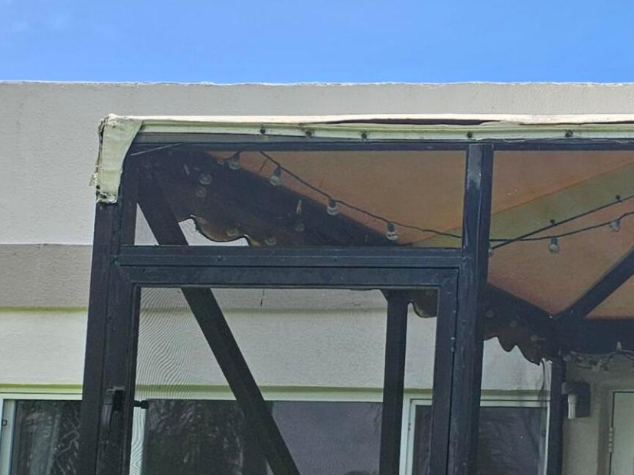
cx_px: 1031
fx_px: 1465
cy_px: 495
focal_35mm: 80
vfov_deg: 17.9
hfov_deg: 20.0
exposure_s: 1/902
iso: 25
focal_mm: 5.4
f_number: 1.8
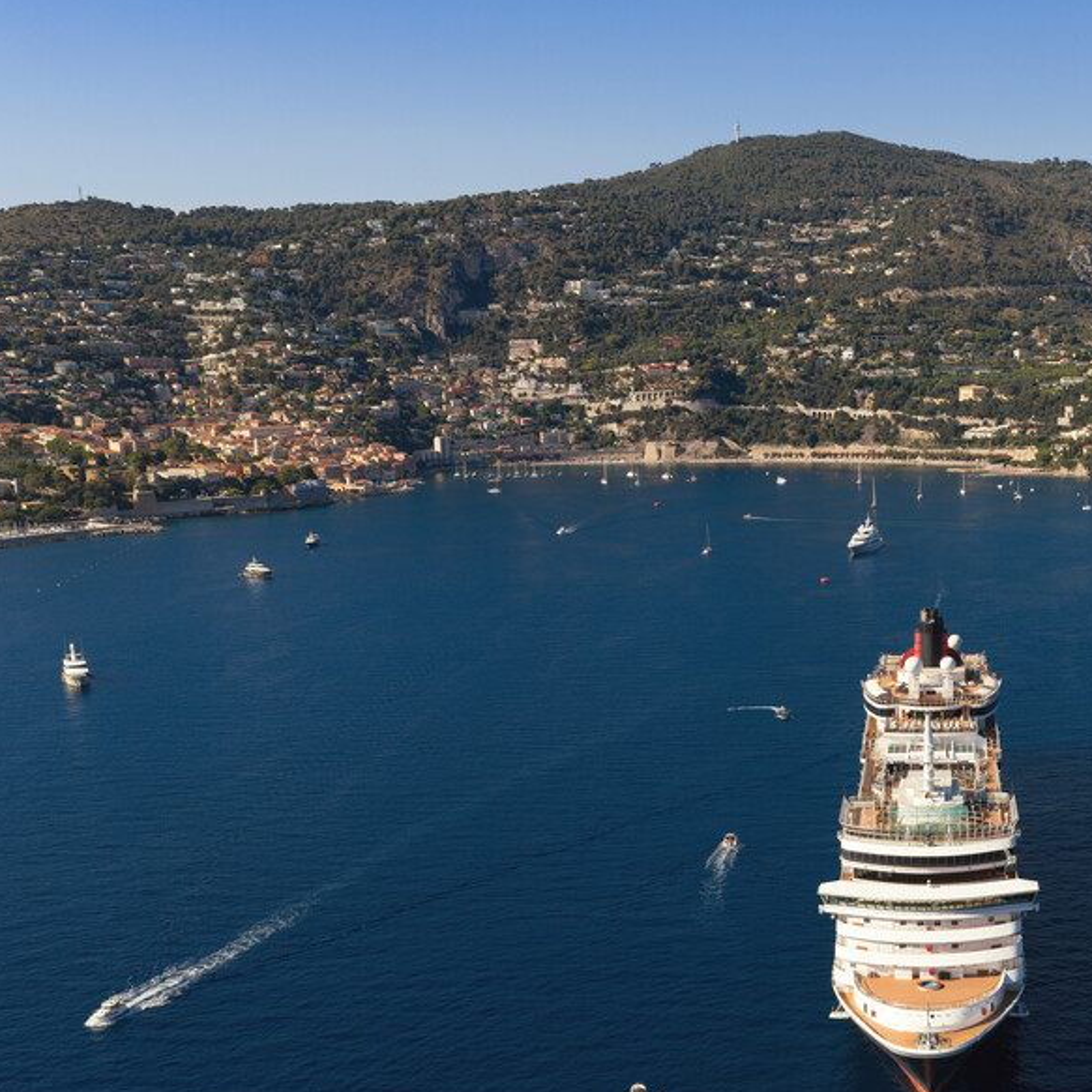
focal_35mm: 49
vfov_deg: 34.4
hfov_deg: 33.0
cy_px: 723
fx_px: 1749
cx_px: 967
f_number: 3.5
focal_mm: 14.45
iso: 100
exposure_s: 1/640
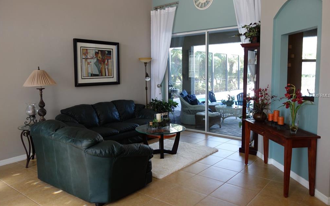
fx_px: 261
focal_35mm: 29
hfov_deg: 64.6
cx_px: 165
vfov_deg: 43.1
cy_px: 96
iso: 125
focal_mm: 10.4
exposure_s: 1/80
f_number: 1.8
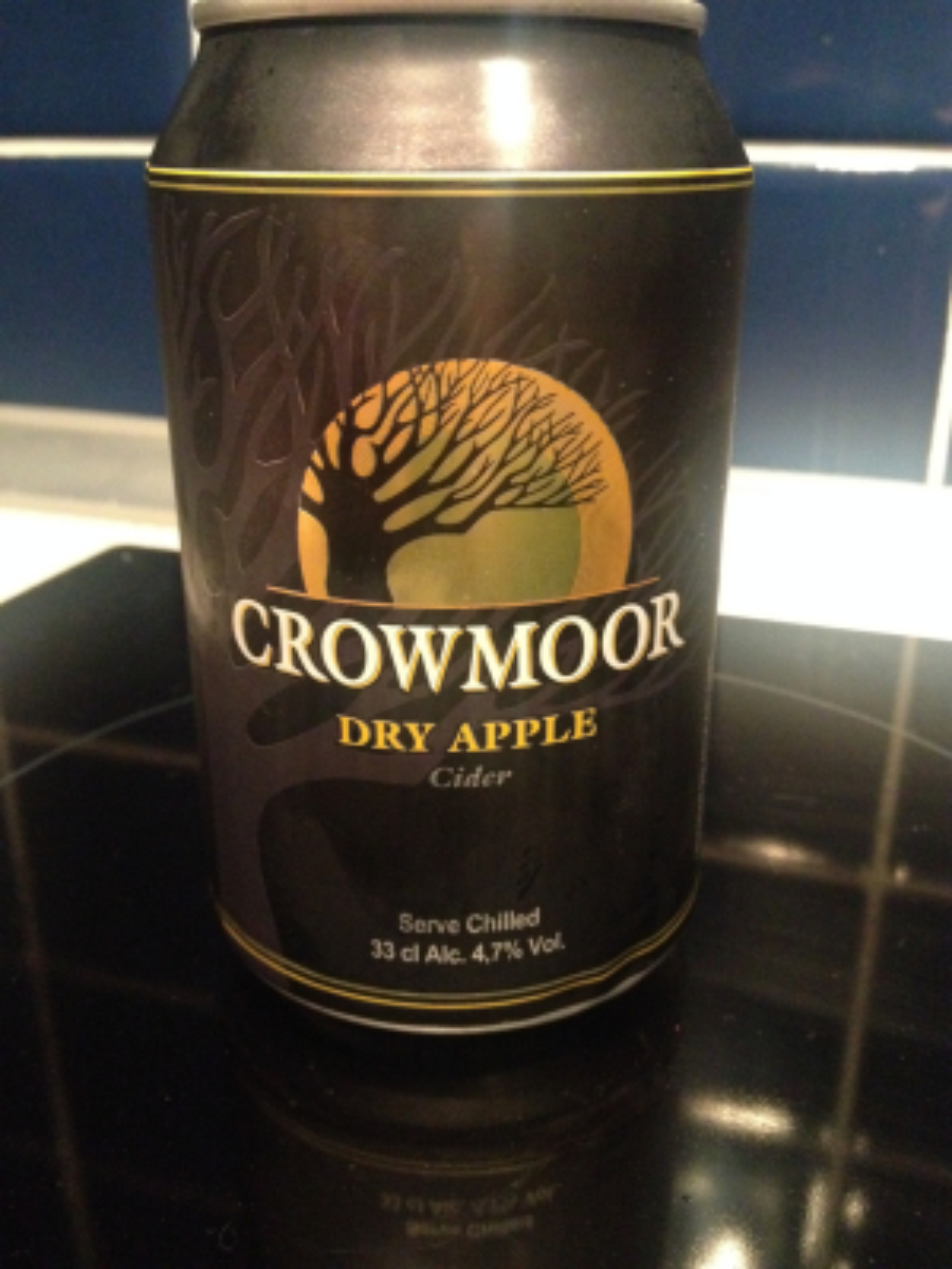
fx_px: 1283
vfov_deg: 52.6
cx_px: 476
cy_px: 634
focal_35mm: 35
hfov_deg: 40.7
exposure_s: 1/15
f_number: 2.4
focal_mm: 4.28
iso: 800
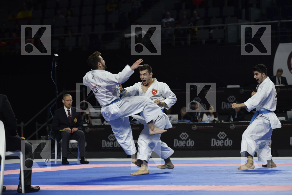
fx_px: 1338
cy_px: 98
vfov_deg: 8.3
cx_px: 146
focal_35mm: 165
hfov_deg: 12.5
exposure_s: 1/800
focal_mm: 165
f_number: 4
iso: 1250
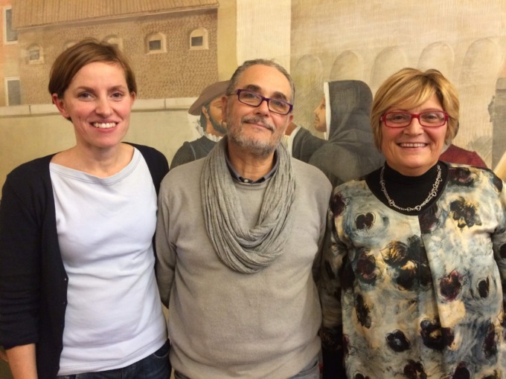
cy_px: 190
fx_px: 424
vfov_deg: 48.2
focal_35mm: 29
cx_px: 253
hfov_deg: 61.7
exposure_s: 1/25
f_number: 2.2
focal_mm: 4.15
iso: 320
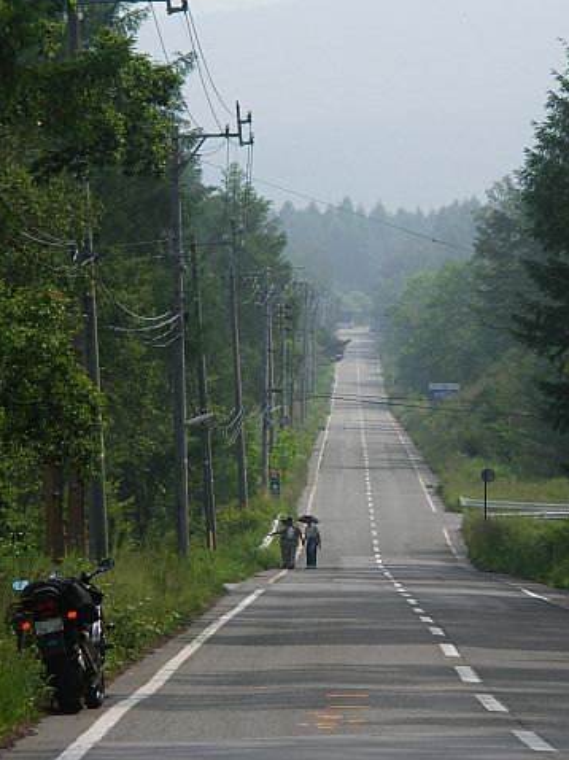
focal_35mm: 268
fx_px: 5879
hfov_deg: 5.5
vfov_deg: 7.4
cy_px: 380
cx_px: 369
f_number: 4.5
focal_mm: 50.8
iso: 50
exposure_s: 1/400
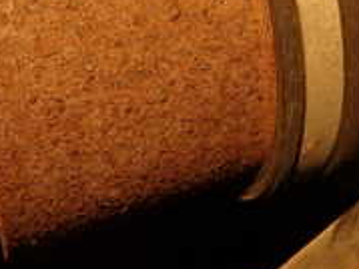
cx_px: 138
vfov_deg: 17.2
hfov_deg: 23.3
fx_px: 871
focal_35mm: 84
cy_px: 8
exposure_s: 1/30
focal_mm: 4.5
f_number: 2
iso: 320
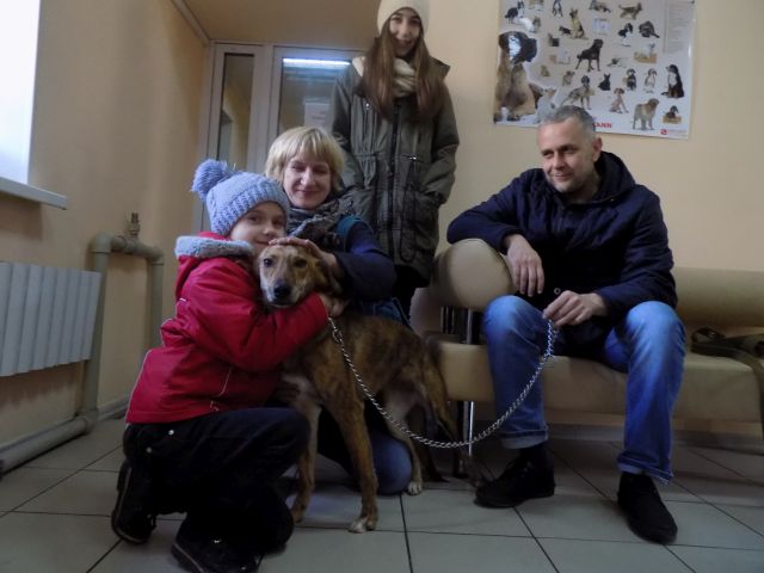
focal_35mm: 24
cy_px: 286
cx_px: 382
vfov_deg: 56.8
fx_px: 530
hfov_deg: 71.6
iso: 360
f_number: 3.1
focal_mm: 4.3
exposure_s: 1/30
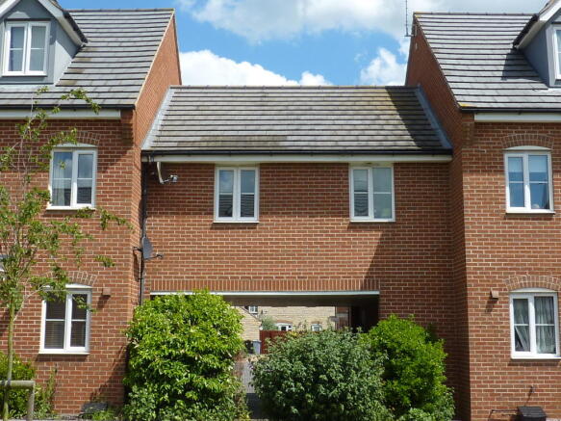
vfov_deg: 30.3
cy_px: 210
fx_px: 778
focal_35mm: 48
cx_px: 280
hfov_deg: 39.7
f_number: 4
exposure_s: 1/500
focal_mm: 4.4
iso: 80
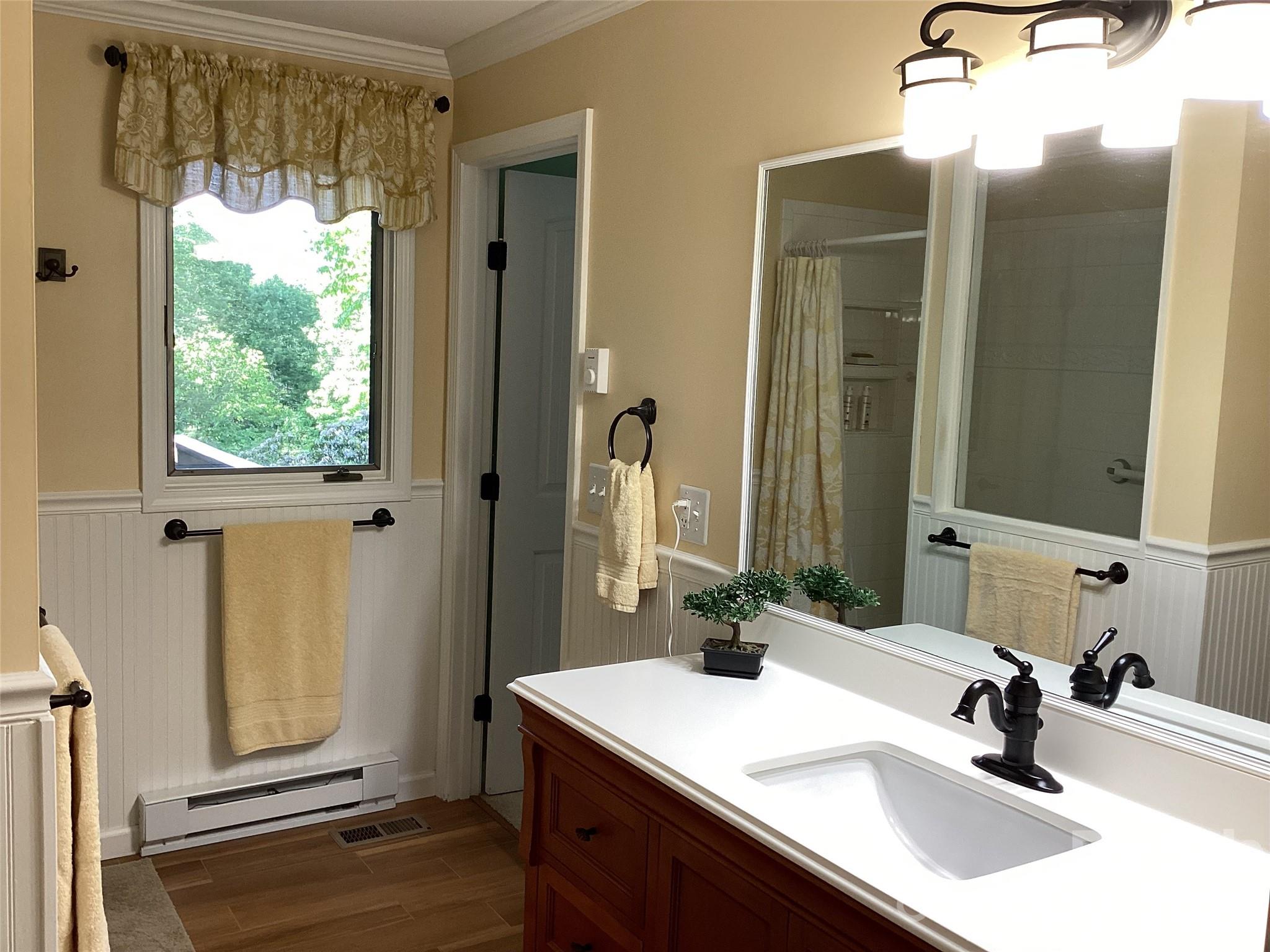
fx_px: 1137
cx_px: 635
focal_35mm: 31
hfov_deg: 58.4
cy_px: 476
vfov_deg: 45.4
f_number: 2.4
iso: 64
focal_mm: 3.3
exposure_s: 1/60
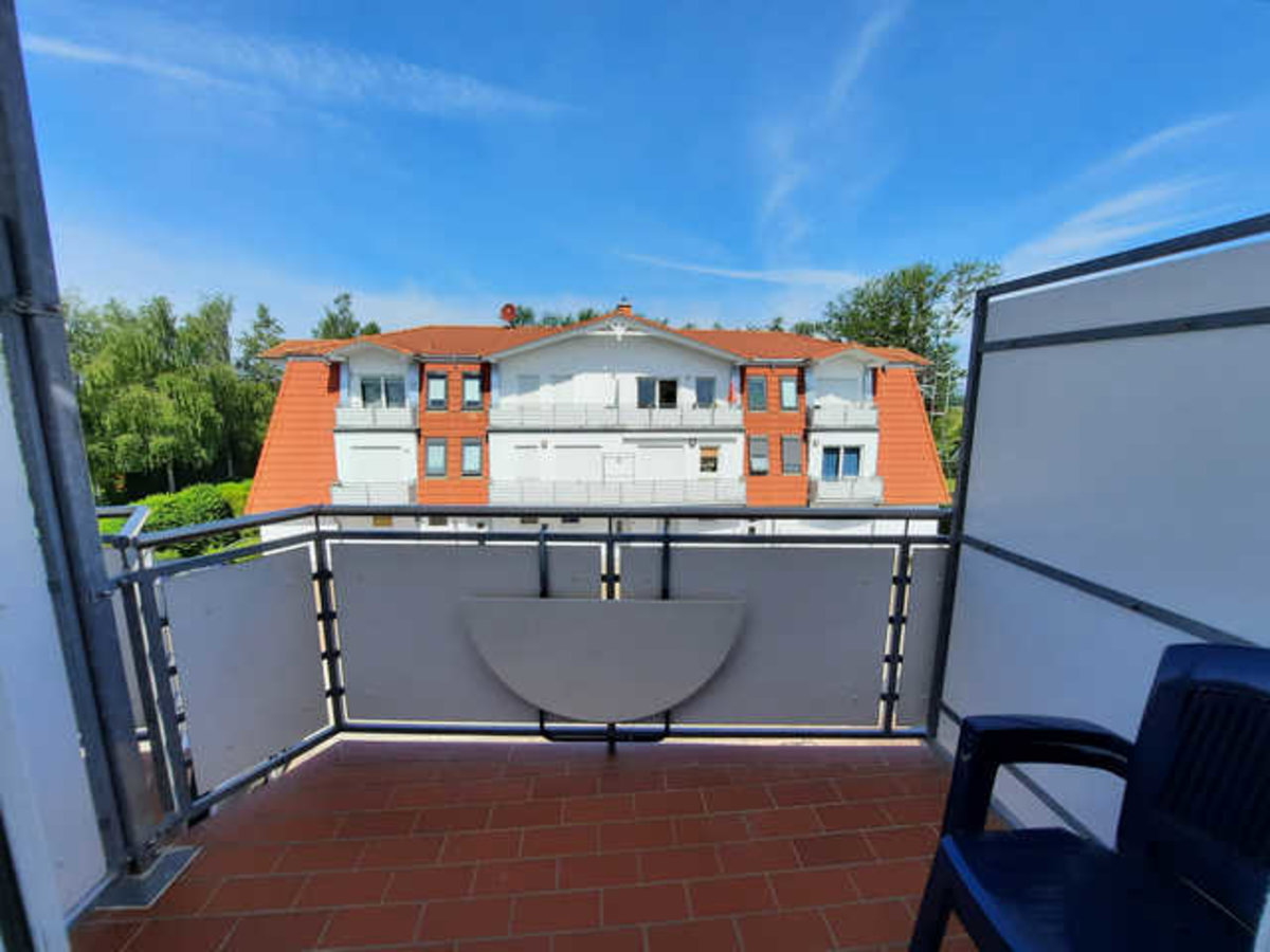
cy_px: 476
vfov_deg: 89.9
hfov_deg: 106.2
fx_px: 477
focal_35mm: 13
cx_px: 635
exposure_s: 1/1393
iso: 40
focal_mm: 1.74
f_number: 2.2
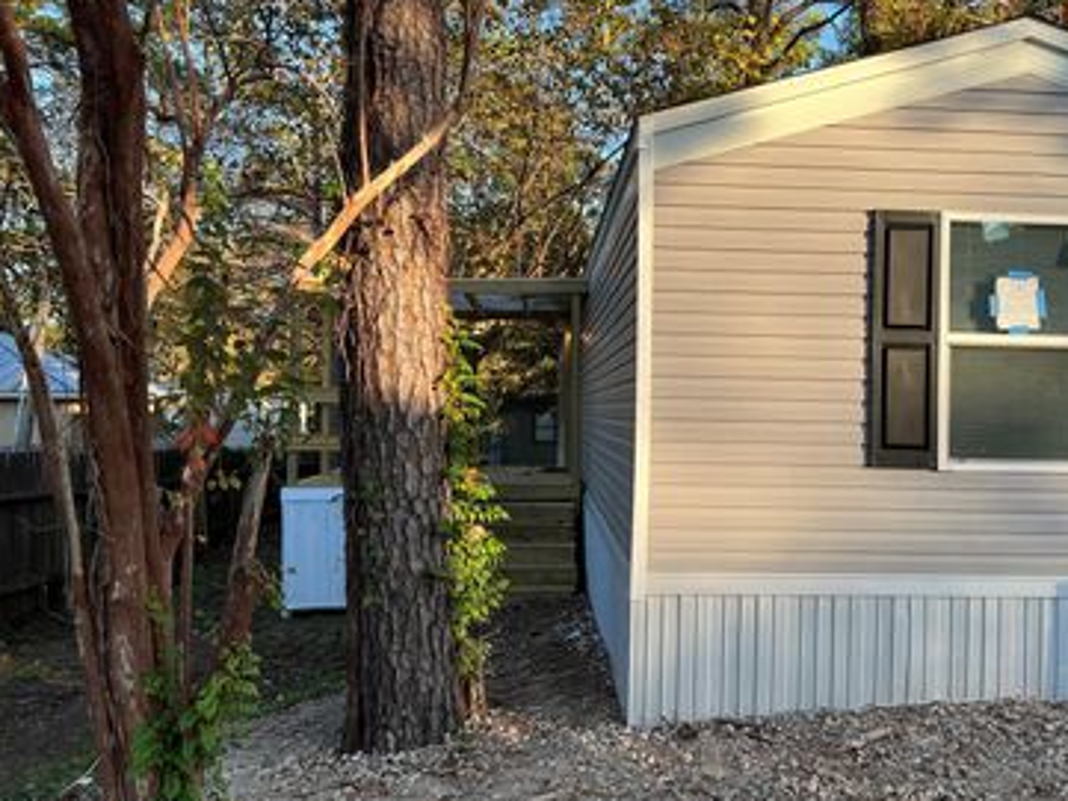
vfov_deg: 39.6
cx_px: 660
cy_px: 359
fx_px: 1111
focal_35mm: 36
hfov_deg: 50.9
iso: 50
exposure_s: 1/670
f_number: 1.5
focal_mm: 5.7
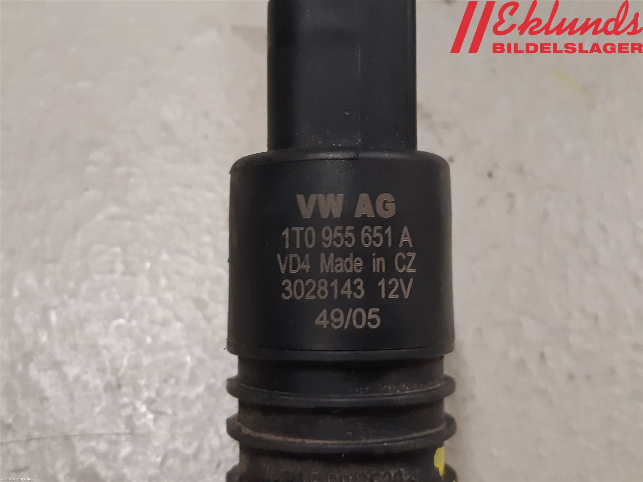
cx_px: 322
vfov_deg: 53.1
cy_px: 241
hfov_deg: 67.3
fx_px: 483
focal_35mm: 26
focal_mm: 3.93
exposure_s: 1/50
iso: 160
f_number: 1.7
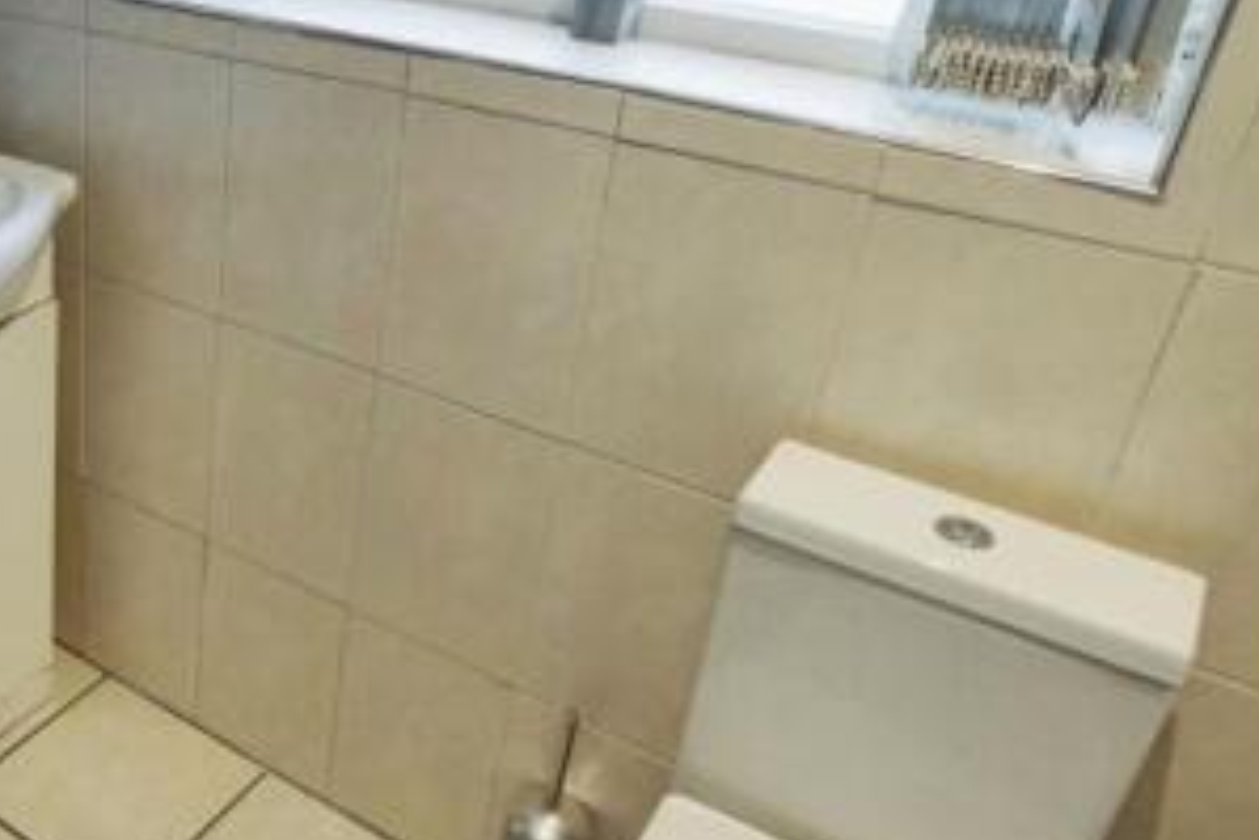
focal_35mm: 33
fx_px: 1155
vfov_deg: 38.8
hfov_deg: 52.4
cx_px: 201
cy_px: 644
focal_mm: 10
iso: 1000
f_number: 4
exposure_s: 1/160
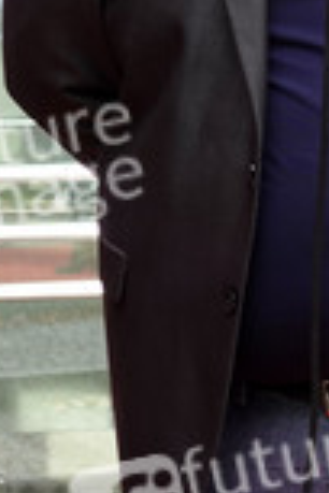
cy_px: 19
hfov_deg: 8.6
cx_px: 329
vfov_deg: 12.8
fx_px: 2179
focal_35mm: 159
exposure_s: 1/250
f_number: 2.8
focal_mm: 22.56
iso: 80
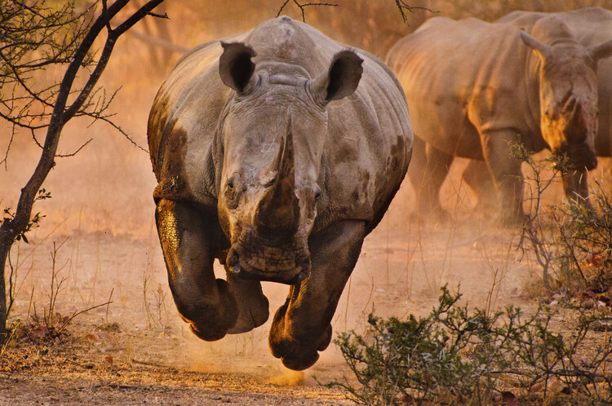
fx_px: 6876
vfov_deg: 3.4
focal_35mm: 405
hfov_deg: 5.1
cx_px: 306
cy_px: 203
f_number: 5.6
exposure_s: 1/1000
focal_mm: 270
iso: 3200
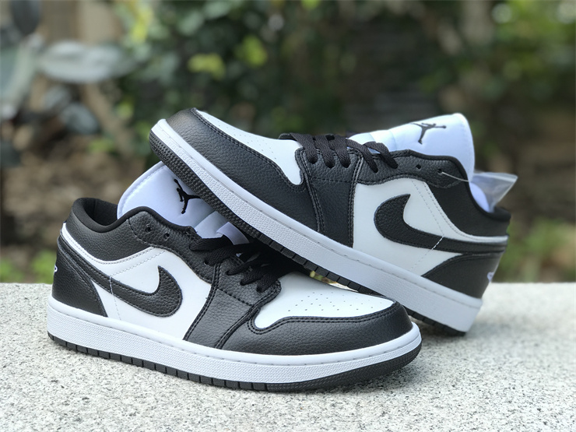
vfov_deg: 25.7
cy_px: 216
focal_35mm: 57
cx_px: 288
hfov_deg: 33.8
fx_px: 948
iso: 20
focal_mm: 6.6
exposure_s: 1/111
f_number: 2.8
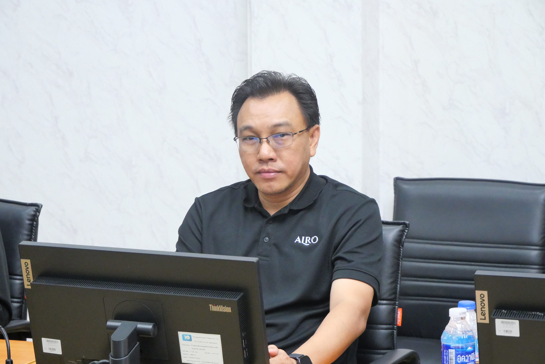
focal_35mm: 124
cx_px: 272
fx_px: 1878
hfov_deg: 16.5
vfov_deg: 11.1
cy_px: 182
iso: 3200
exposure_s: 1/25
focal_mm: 60
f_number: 6.3
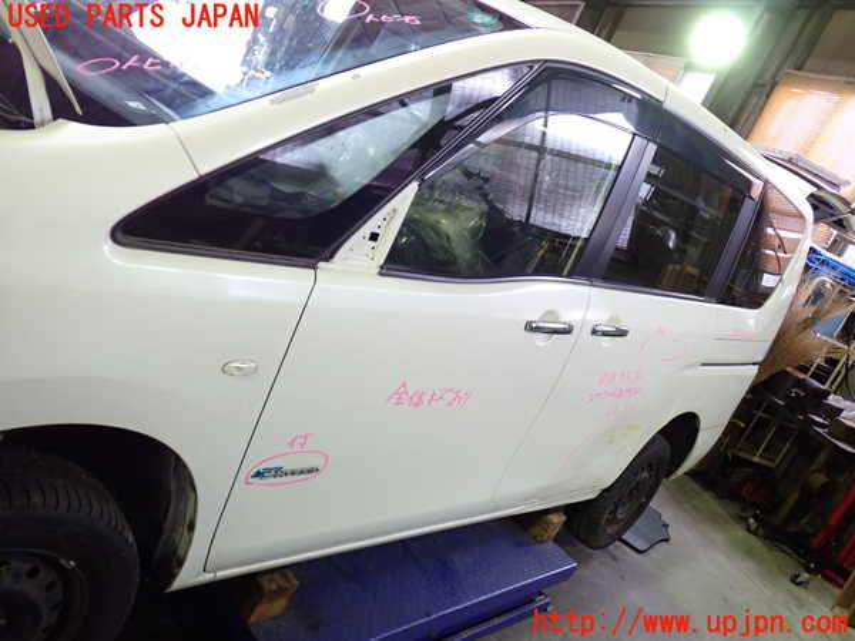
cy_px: 320
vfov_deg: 46.8
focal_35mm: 30
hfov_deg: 60.0
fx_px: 741
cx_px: 428
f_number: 2.3
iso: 250
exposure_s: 1/30
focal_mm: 5.4
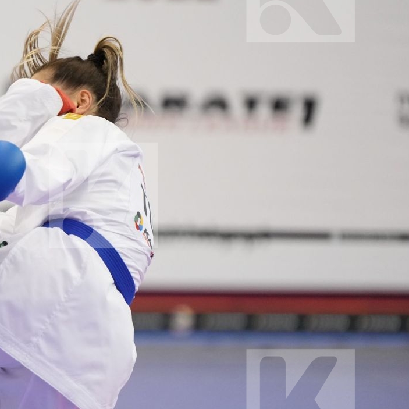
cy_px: 195
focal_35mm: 346
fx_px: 4625
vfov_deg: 5.1
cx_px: -94
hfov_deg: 5.0
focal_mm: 159
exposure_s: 1/1000
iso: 3200
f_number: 2.8
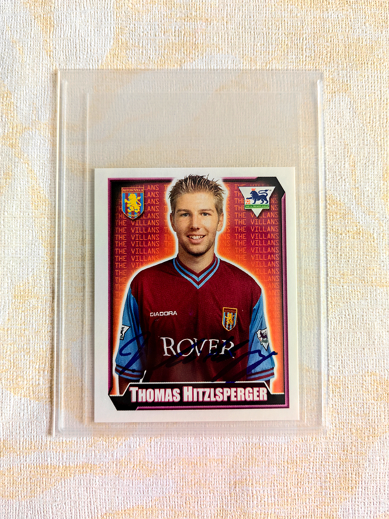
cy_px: 260
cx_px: 194
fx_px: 405
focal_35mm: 27
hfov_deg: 51.3
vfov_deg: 65.3
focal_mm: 5.75
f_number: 2
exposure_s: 1/100
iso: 125
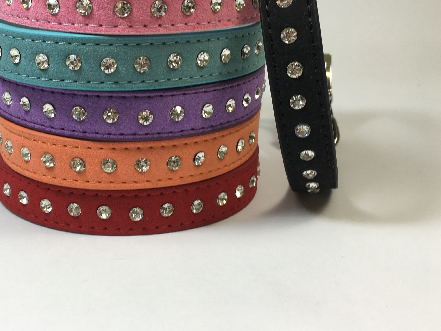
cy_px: 104
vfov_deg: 34.7
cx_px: 148
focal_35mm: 41
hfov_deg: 45.1
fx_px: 522
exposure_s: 1/60
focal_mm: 4.15
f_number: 2.2
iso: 25
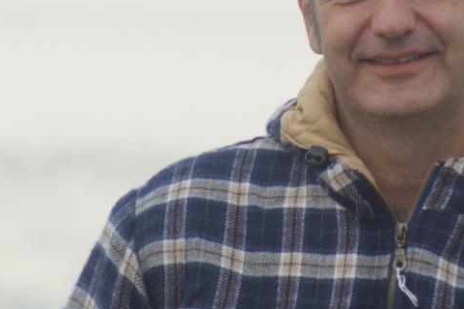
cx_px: 297
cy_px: 63
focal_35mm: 639
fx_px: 8230
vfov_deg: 2.1
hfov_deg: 3.2
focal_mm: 200
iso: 1000
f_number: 5.6
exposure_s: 1/320
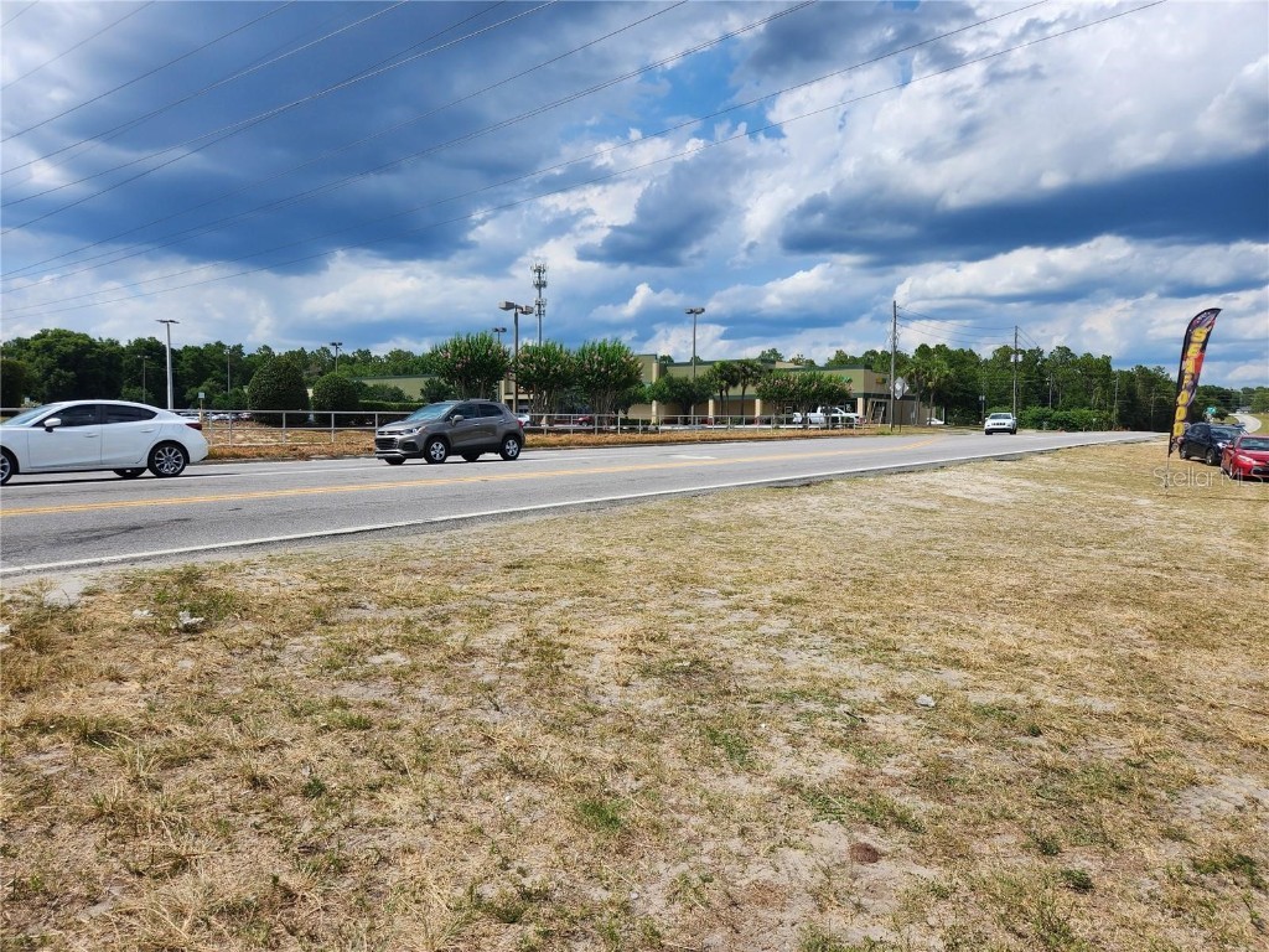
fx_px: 843
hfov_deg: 73.9
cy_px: 476
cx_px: 634
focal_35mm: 23
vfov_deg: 58.9
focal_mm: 5.4
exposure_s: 1/2198
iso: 20
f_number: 1.8
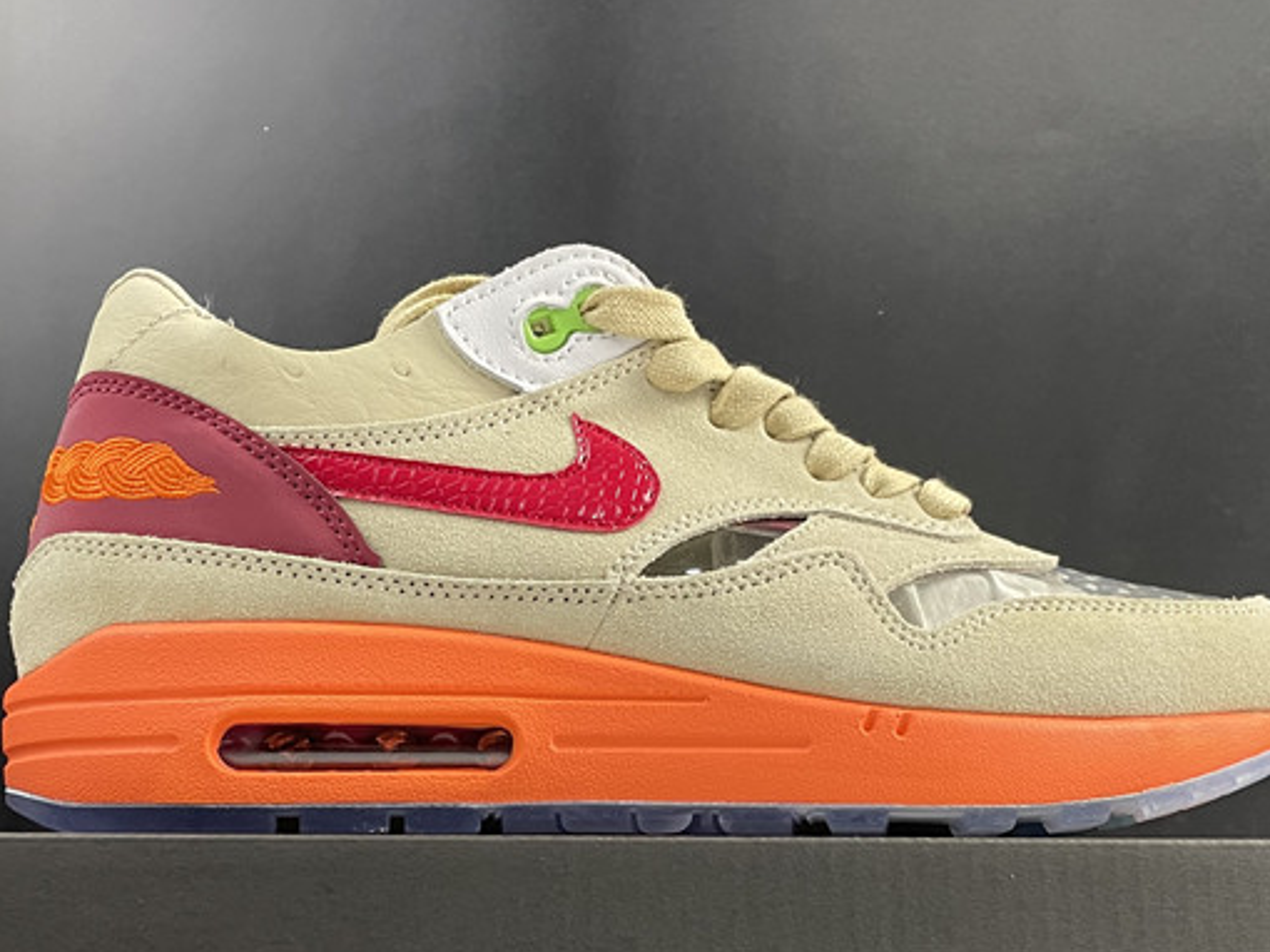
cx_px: 662
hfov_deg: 37.5
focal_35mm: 51
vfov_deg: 28.0
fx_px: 1870
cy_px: 755
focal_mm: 4.2
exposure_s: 1/99
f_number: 1.6
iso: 125
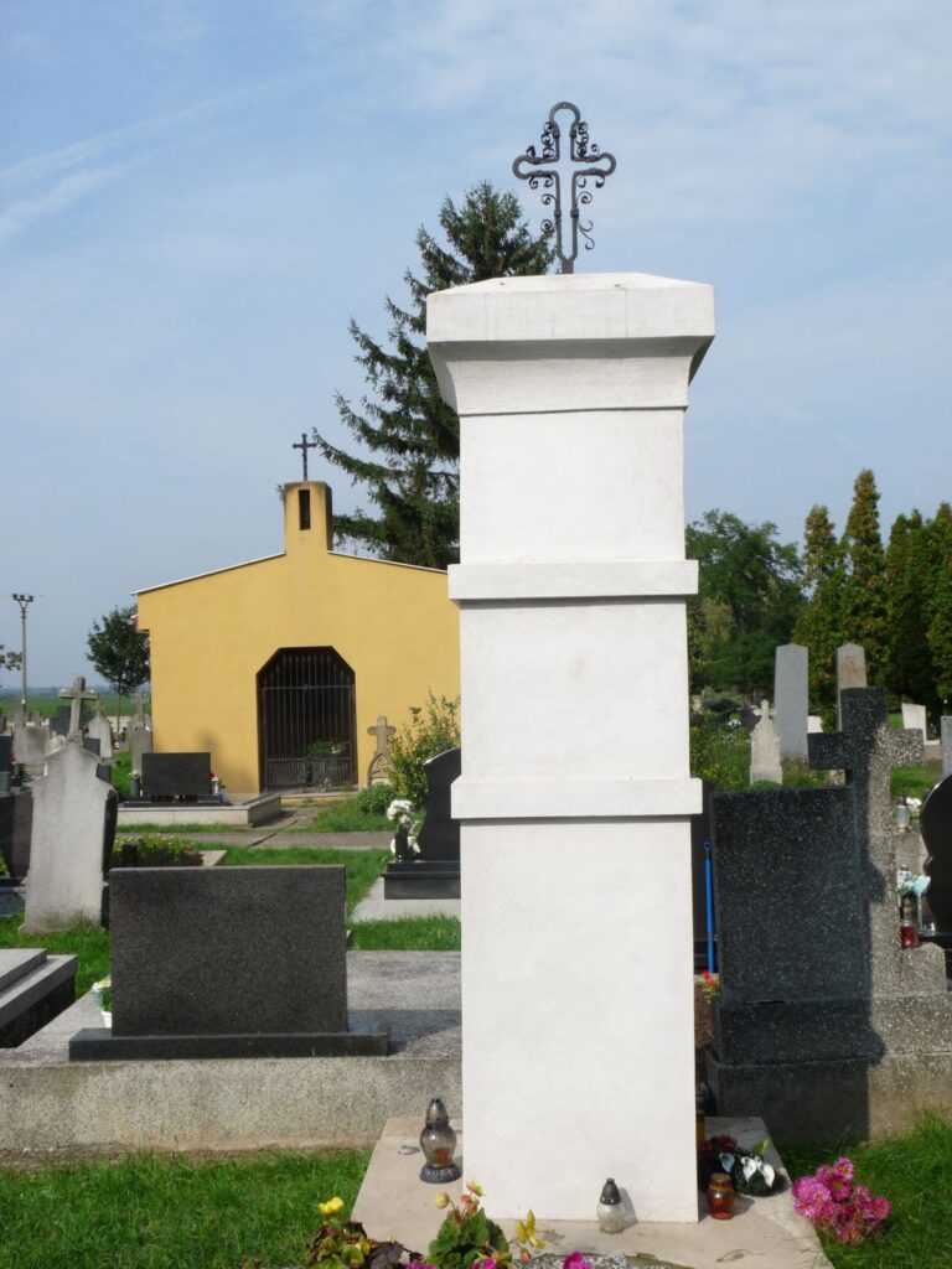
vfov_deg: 47.9
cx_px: 476
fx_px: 1430
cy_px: 634
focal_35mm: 39
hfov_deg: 36.8
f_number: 6.3
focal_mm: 6.9
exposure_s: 1/500
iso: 100
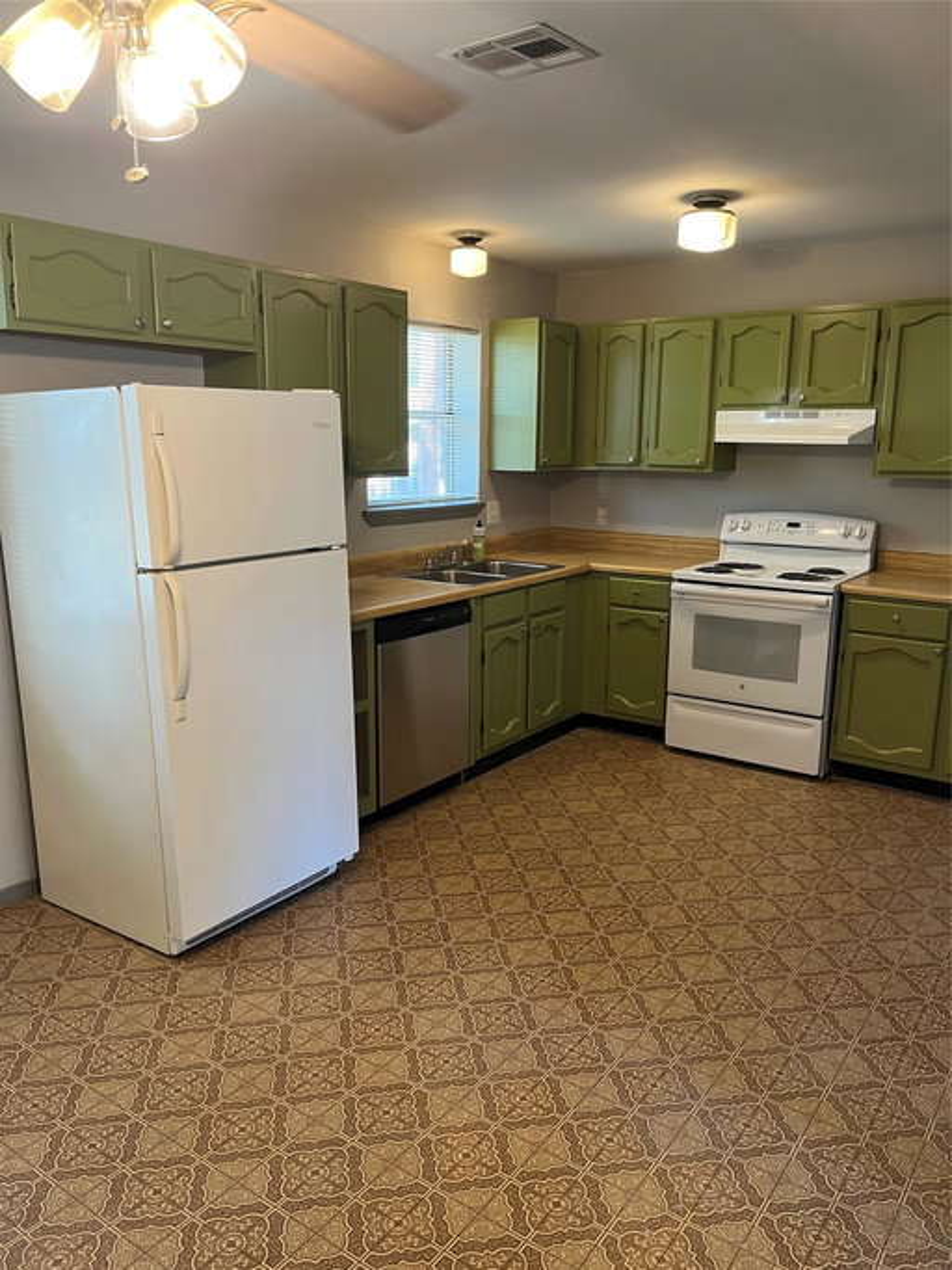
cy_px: 635
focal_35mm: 26
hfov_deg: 53.0
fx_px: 954
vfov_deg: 67.3
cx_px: 476
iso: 125
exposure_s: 1/60
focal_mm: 5.1
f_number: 1.6
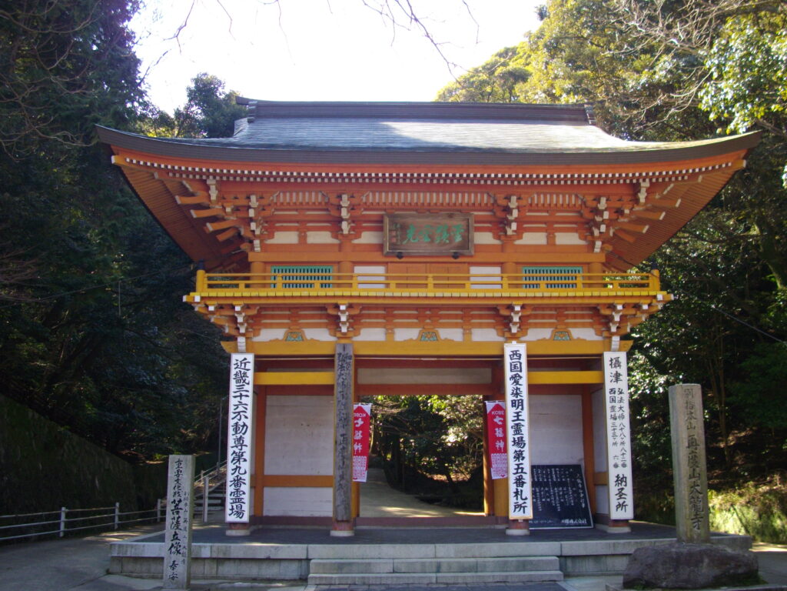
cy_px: 296
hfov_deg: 50.1
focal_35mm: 37
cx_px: 394
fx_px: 841
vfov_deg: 38.7
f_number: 2.8
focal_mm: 6.2
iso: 100
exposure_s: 1/160
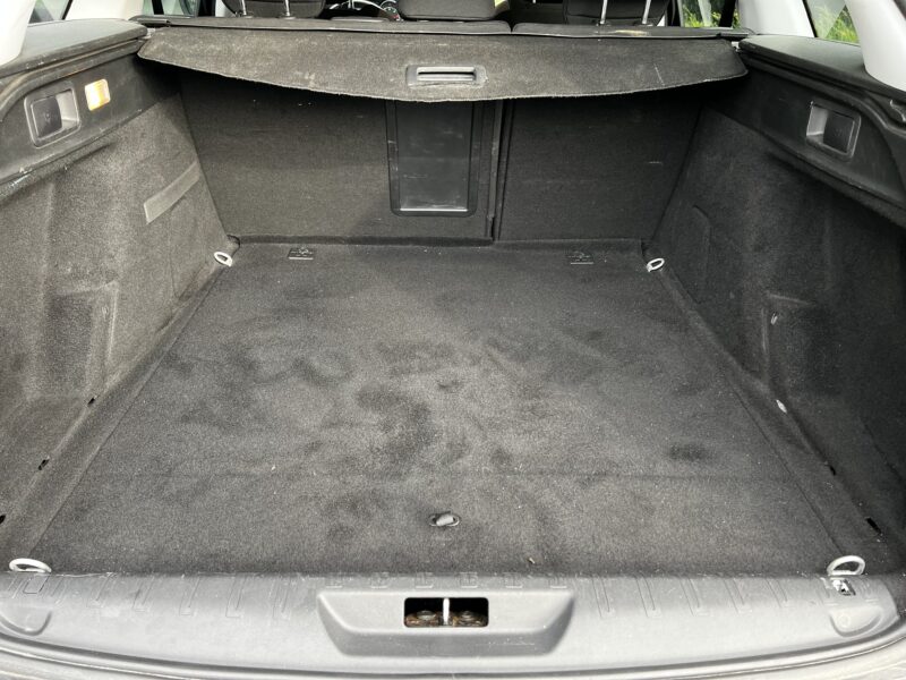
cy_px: 340
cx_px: 453
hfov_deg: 67.3
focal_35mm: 26
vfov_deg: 53.1
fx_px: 680
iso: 125
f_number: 1.5
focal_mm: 5.7
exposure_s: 1/102
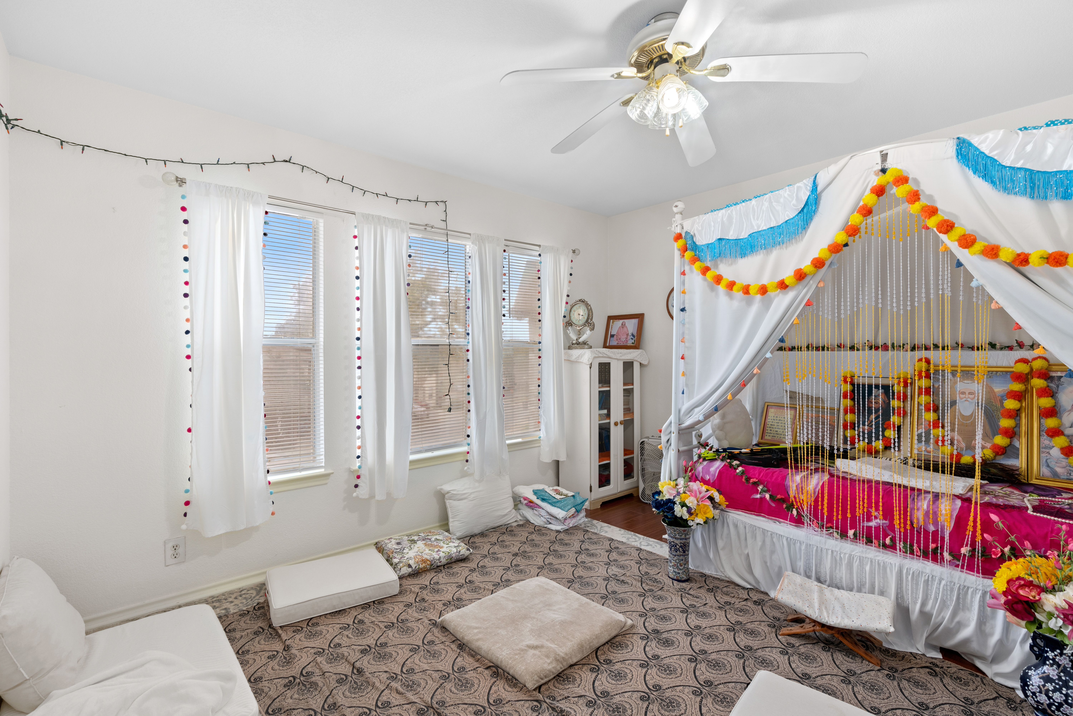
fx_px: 477
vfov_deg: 73.7
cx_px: 536
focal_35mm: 16
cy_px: 358
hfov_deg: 96.7
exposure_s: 1/6
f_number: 7.1
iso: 320
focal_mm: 16
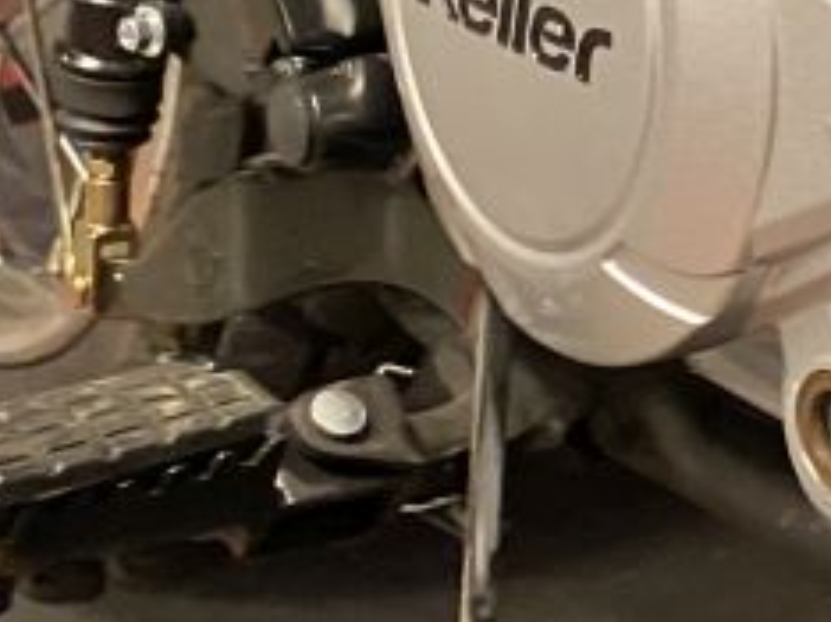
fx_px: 2830
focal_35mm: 118
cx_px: 1754
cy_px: -41
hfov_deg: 13.7
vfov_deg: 12.3
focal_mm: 4.25
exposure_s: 1/50
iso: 500
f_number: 1.8
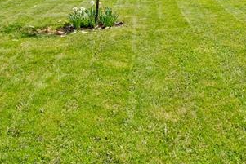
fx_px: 349
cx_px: 152
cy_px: -86
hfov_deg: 38.6
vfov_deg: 21.8
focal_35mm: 51
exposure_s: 1/800
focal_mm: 10
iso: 800
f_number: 8
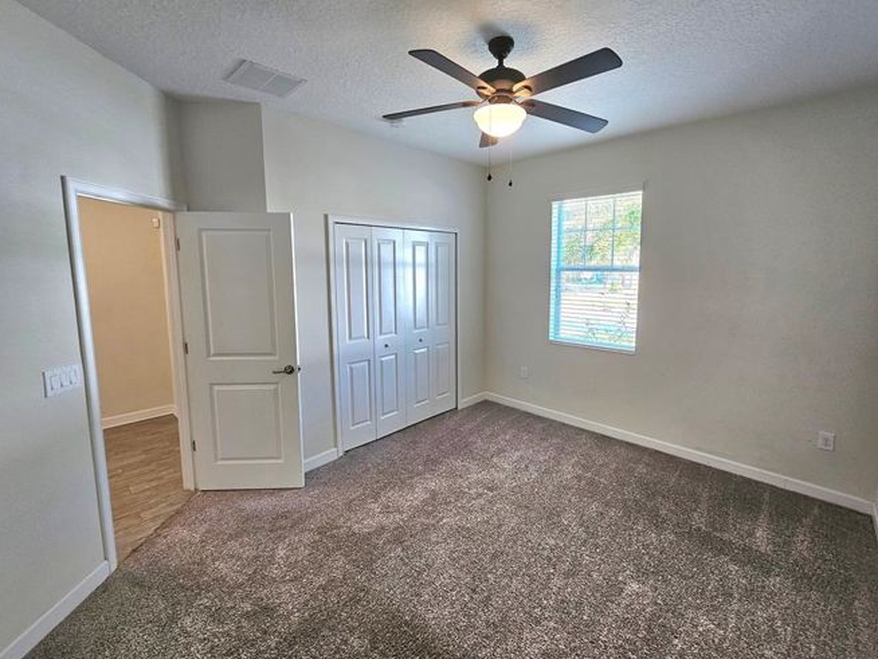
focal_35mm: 14
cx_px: 460
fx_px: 355
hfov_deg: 102.0
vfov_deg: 85.6
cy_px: 311
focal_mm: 2.2
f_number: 2.2
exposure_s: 1/60.2
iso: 160
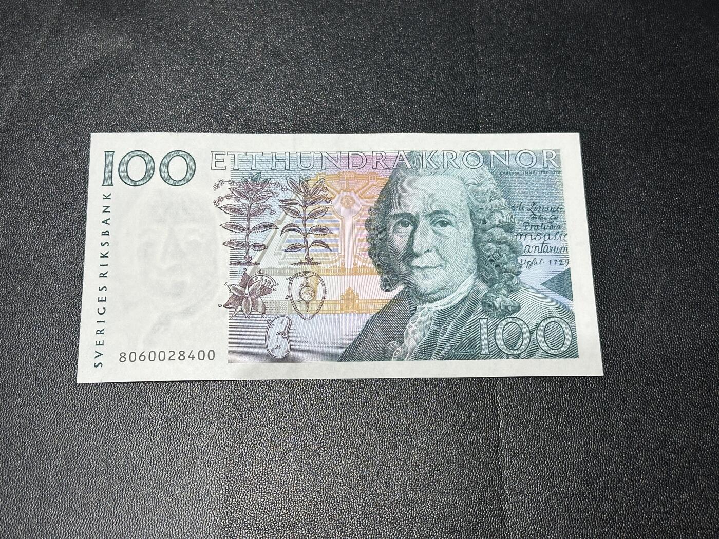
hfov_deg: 39.7
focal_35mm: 48
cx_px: 360
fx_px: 997
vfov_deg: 30.3
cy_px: 270
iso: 80
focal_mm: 6.86
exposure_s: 1/50
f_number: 1.78
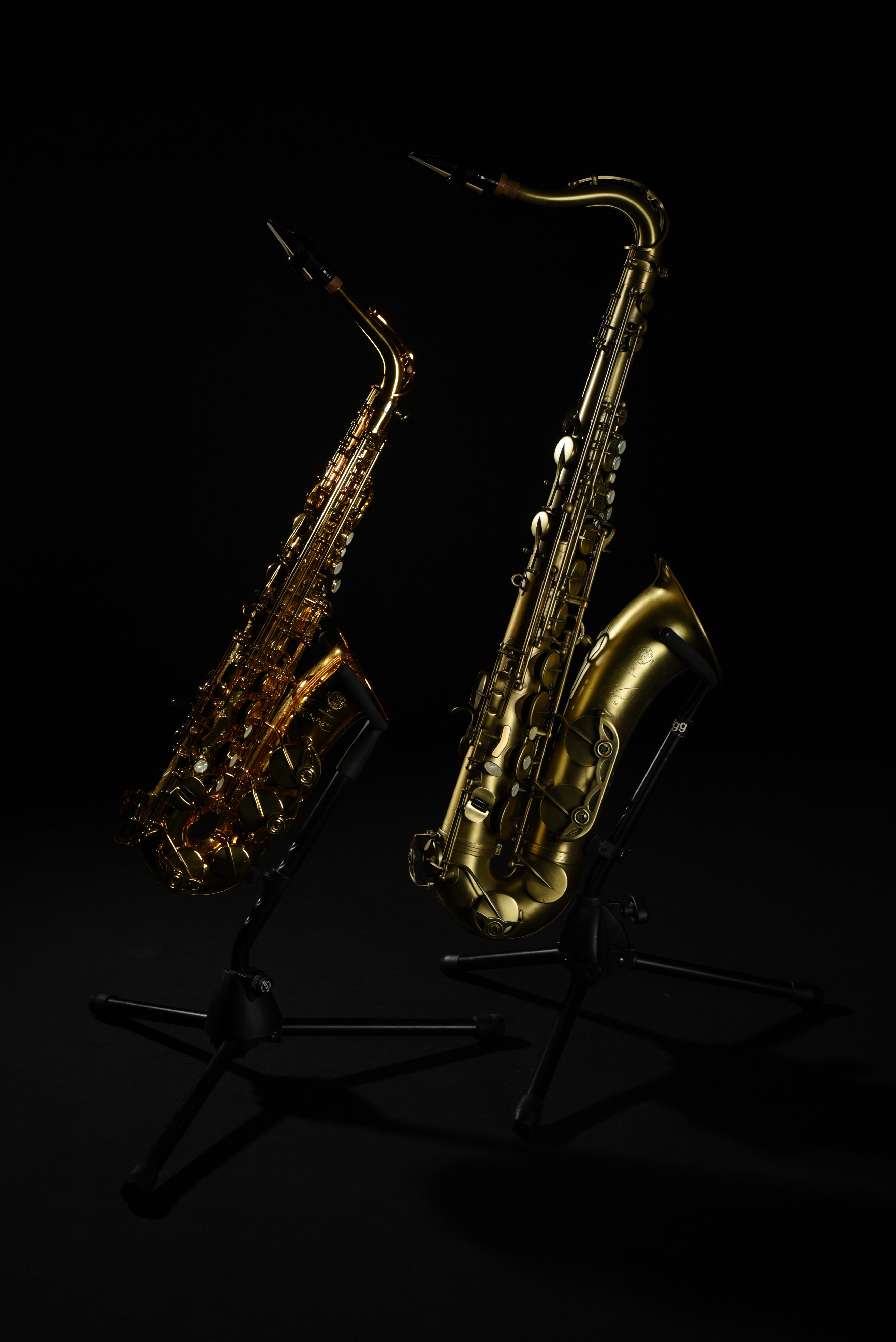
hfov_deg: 23.8
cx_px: 471
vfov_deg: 35.0
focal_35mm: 57
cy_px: 624
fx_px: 2126
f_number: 7.1
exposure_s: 1/100
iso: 100
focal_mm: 50
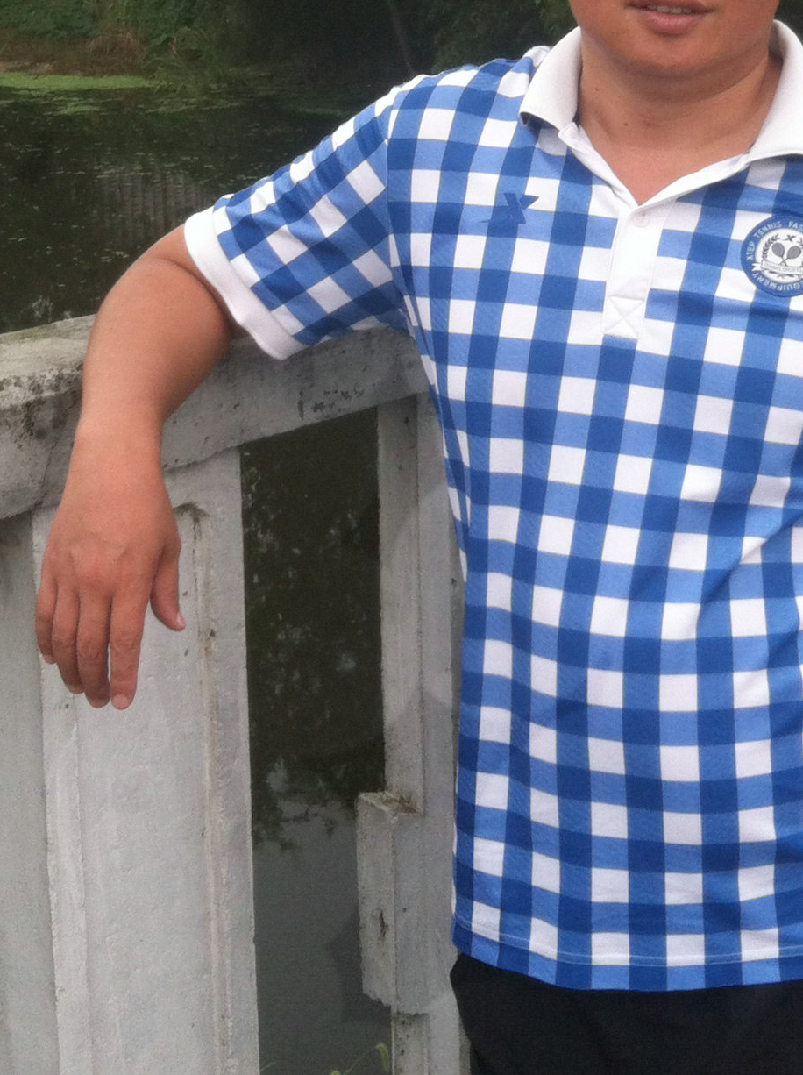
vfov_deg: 25.5
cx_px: 543
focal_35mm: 74
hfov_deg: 19.8
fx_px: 2294
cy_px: 110
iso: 125
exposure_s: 1/120
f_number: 2.8
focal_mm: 3.85
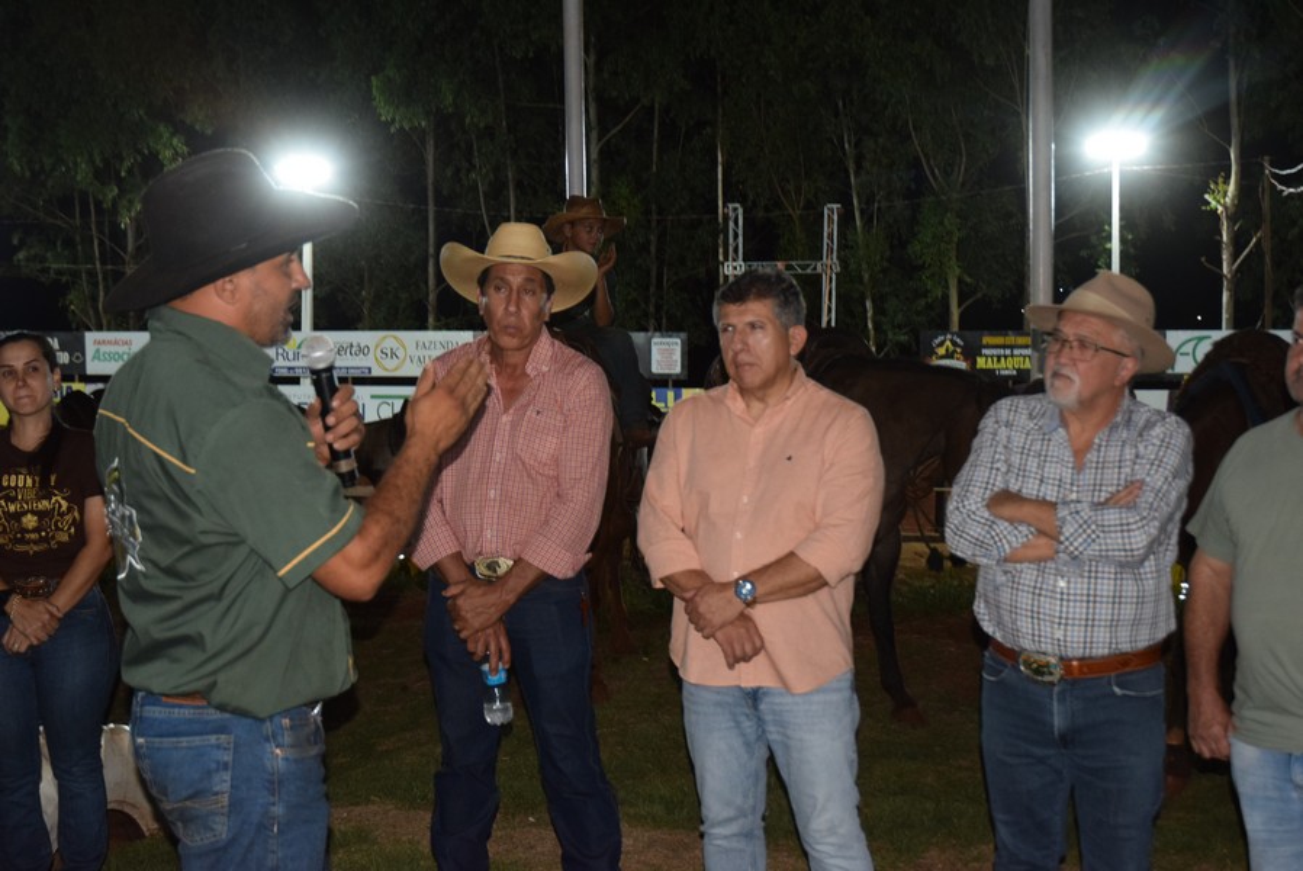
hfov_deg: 38.9
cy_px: 436
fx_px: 1847
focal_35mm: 51
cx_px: 652
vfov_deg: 26.5
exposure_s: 1/60
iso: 1400
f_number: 4
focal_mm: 34
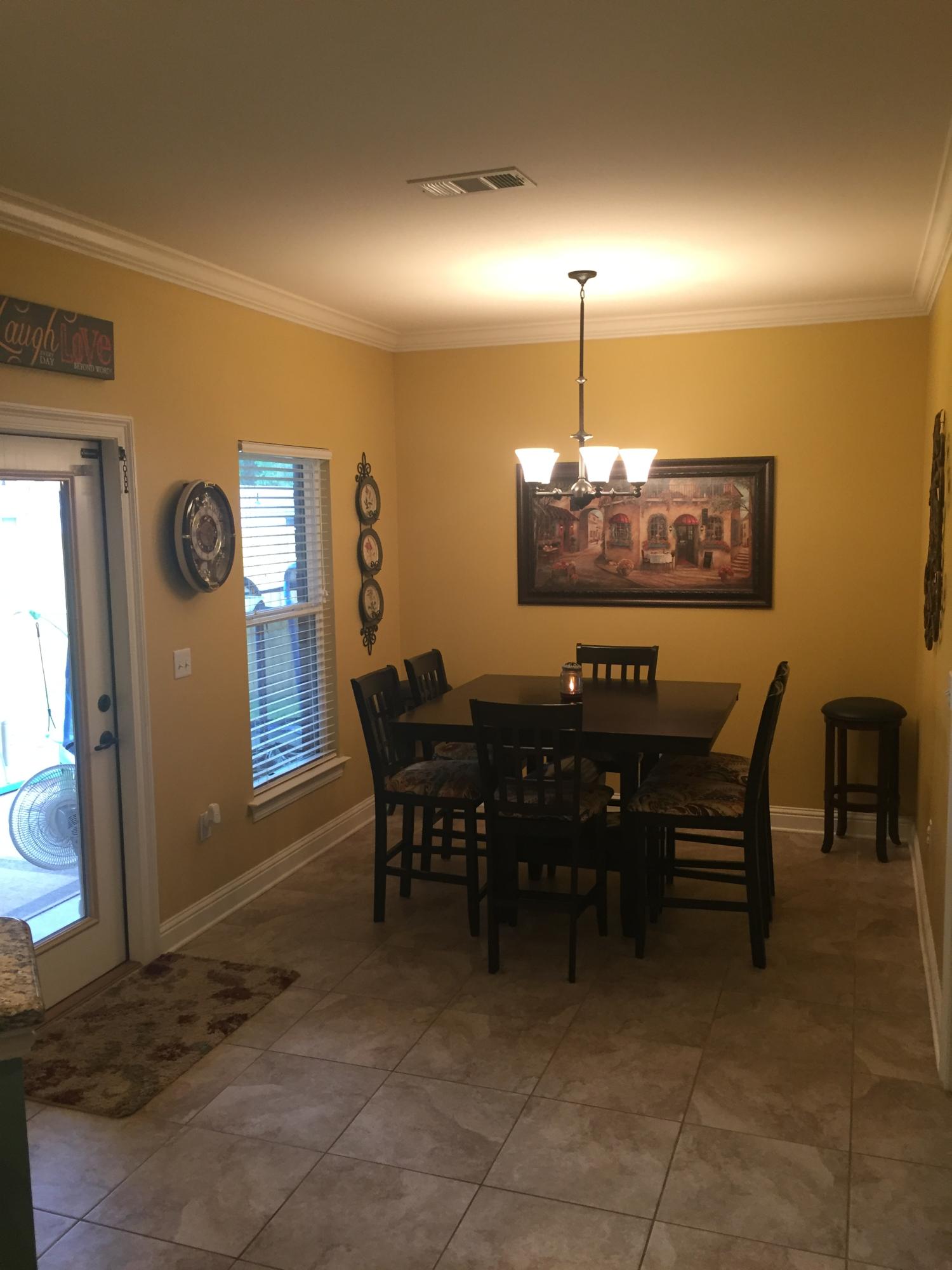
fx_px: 1063
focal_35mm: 29
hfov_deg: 48.2
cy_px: 635
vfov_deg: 61.7
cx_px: 476
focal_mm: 4.15
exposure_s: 1/30
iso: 100
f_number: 2.2
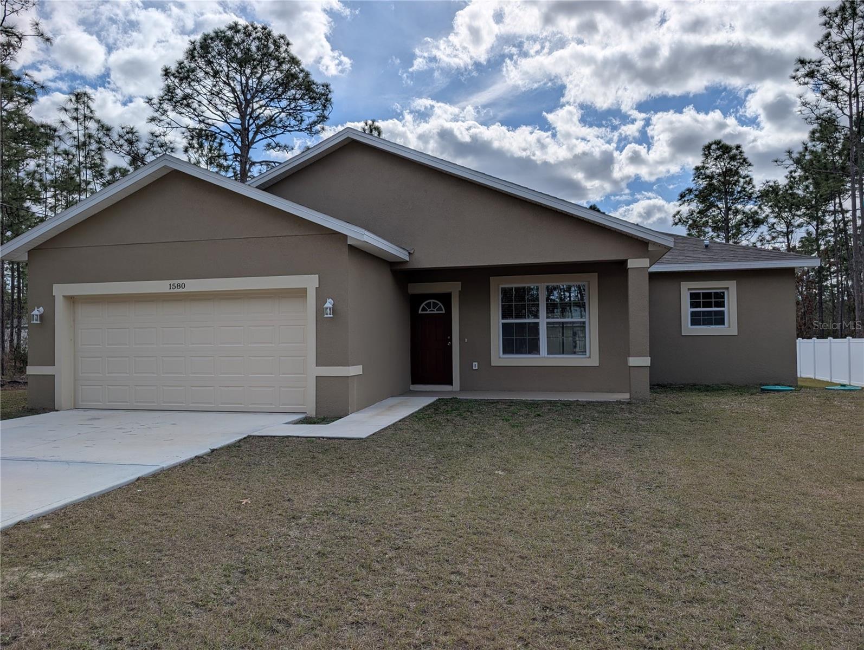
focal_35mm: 24
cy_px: 325
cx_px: 432
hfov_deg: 71.5
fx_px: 600
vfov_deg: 56.9
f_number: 1.68
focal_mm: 6.9
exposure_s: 1/2941
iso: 20
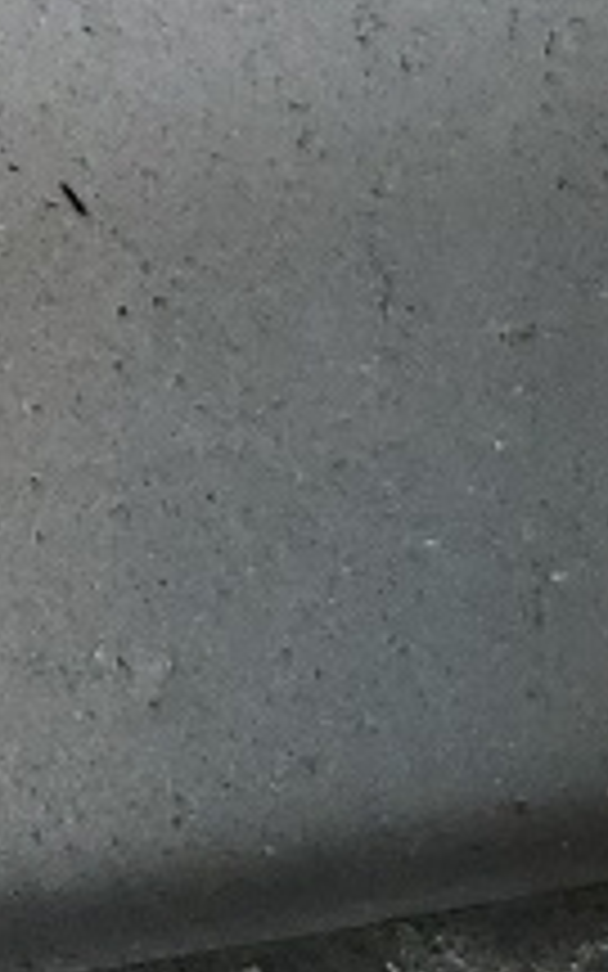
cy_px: -1246
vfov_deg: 9.3
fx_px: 5408
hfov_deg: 5.8
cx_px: -1486
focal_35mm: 204
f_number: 1.5
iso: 50
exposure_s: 1/256
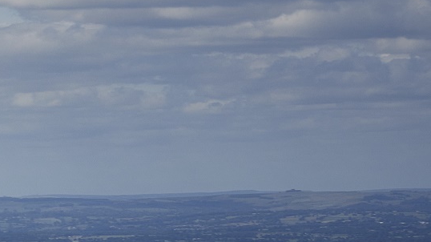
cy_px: -100
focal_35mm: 414
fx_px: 4729
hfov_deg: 5.1
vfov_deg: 2.9
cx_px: -451
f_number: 13
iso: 125
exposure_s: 1/320
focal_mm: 85
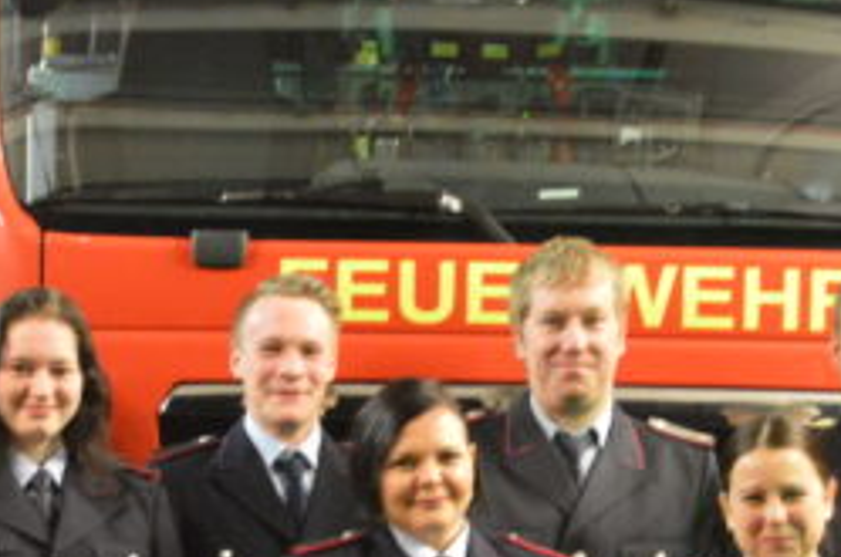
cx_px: 199
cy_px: 819
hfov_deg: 14.7
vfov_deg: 9.6
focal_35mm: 139
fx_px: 3241
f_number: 4.5
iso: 3200
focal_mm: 30
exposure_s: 1/15
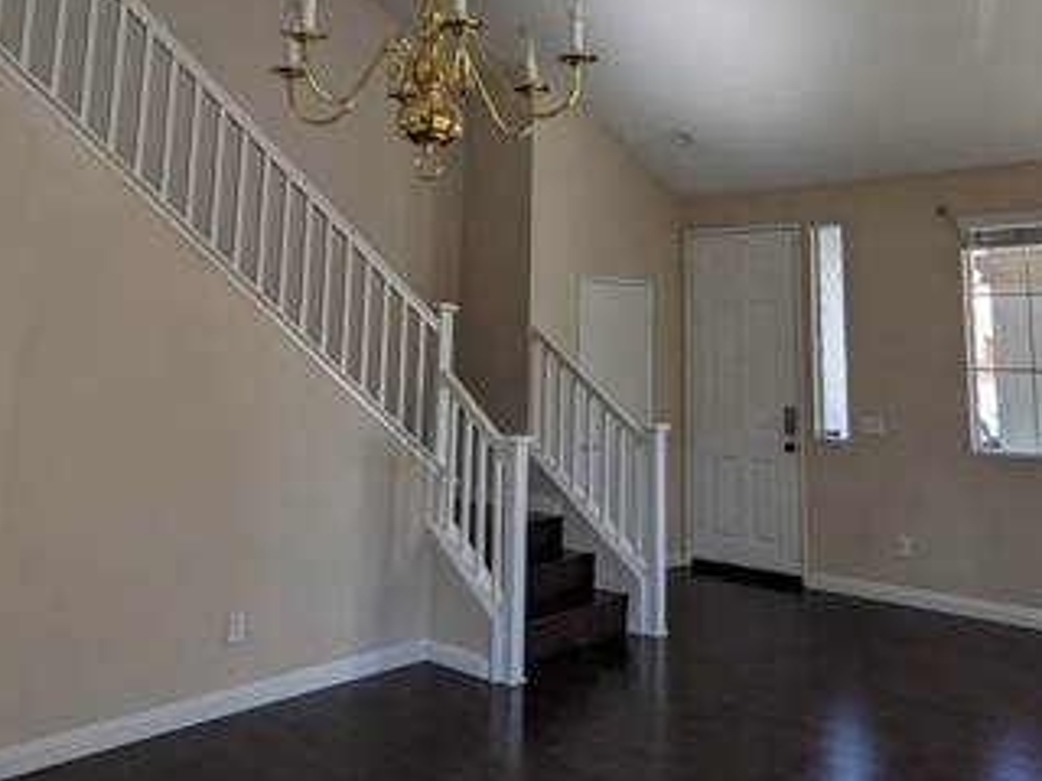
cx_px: 593
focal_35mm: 32
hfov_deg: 56.6
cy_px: 169
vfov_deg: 42.4
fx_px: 963
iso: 31
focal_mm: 2.22
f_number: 2.2
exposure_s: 1/164
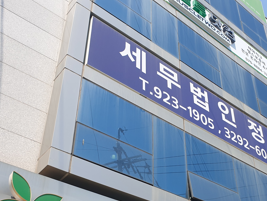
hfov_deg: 38.0
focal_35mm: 49
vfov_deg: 29.0
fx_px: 378
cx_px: 196
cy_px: 164
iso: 50
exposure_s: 1/1042
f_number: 2.4
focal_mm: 4.3
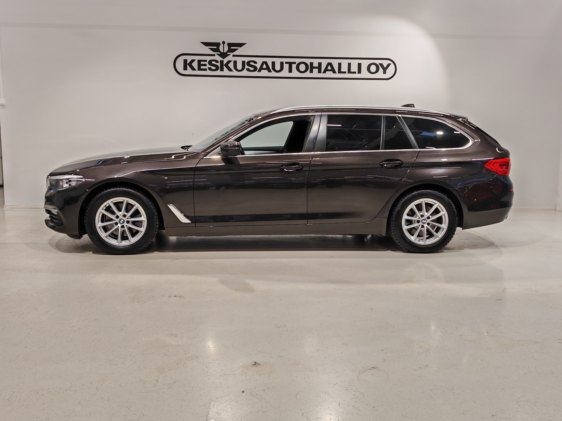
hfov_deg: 51.4
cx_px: 281
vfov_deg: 39.7
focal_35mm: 36
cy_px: 210
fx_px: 584
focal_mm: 5.4
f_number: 1.6
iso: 100
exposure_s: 1/100
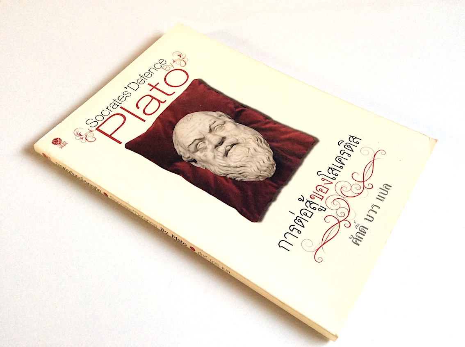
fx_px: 429
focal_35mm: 32
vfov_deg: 44.1
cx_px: 232
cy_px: 174
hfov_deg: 56.9
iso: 80
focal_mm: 3.3
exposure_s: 1/25
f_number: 2.4
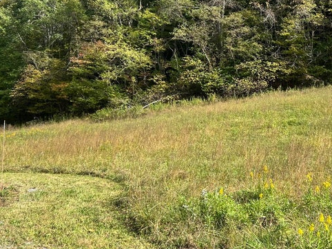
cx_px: 223
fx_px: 441
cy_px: 49
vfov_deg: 30.7
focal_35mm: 46
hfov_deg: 40.7
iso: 50
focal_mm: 5.7
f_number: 1.5
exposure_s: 1/1183
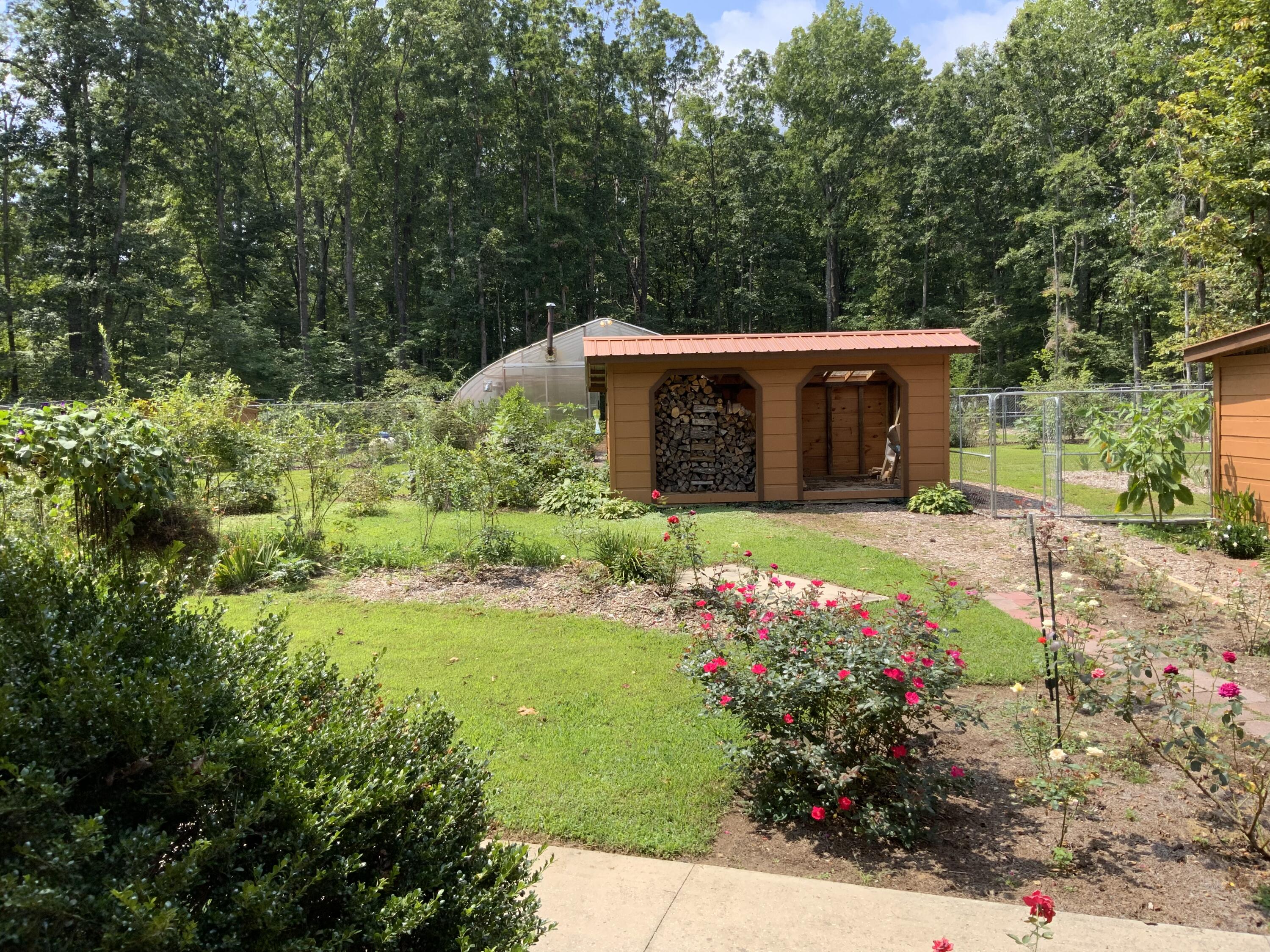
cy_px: 476
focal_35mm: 29
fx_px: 1064
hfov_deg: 61.7
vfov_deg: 48.2
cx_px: 635
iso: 16
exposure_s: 1/842
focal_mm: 3
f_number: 1.8
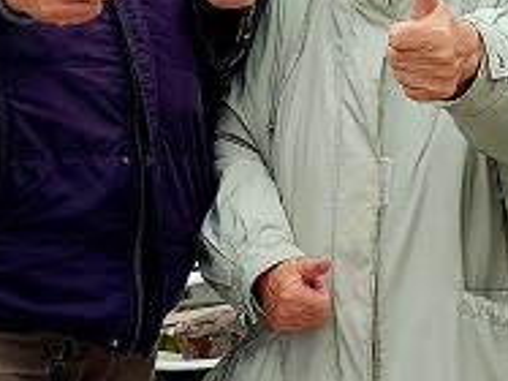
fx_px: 1731
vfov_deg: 12.5
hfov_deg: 16.7
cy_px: 144
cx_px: 280
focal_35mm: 118
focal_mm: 6.4
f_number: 1.8
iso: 200
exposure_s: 1/182
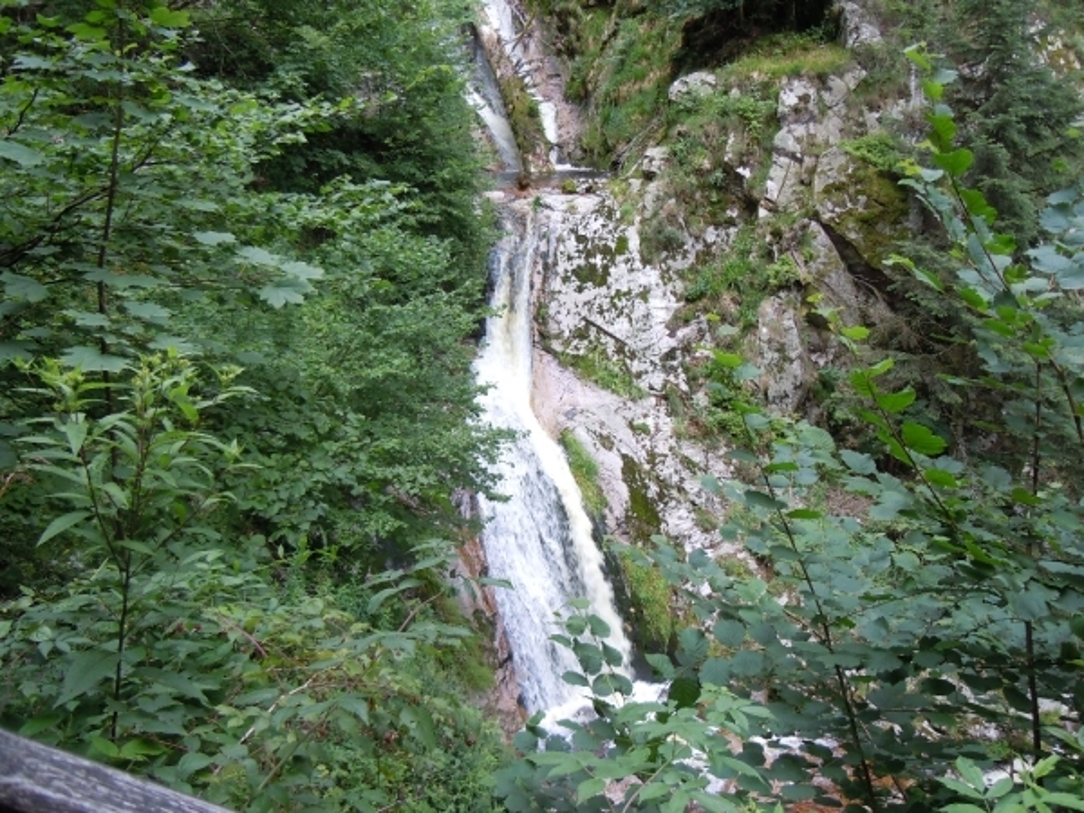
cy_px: 406
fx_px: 939
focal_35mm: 30
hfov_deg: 60.0
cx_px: 542
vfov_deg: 46.8
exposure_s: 1/80
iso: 100
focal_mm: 5.4
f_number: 3.5
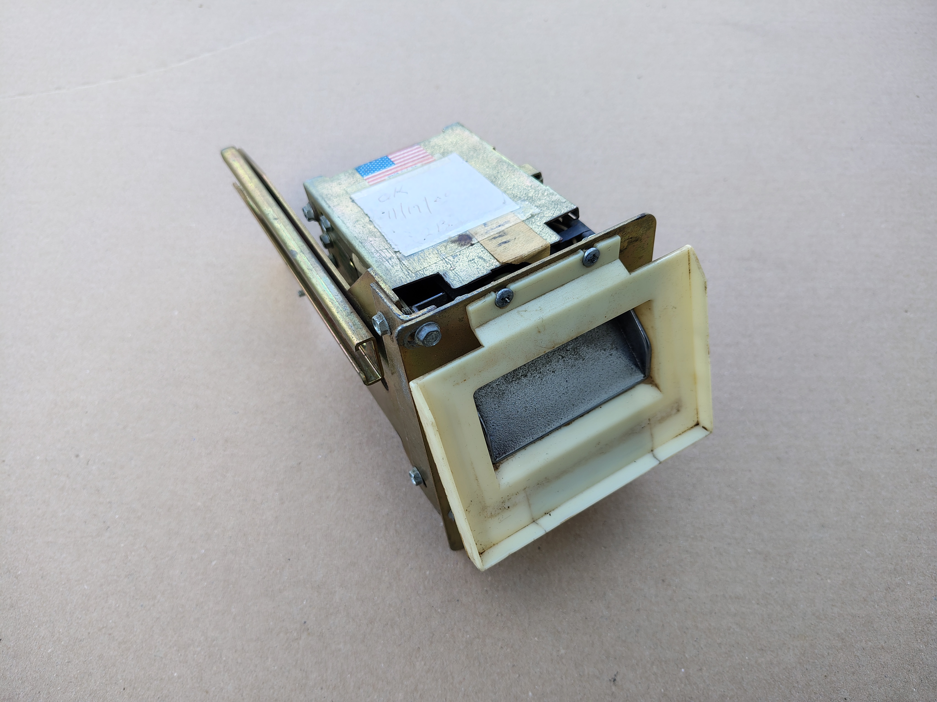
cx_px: 468
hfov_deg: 71.6
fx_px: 650
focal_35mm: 24
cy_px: 351
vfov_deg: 56.8
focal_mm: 5.56
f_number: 1.8
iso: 100
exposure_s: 1/262
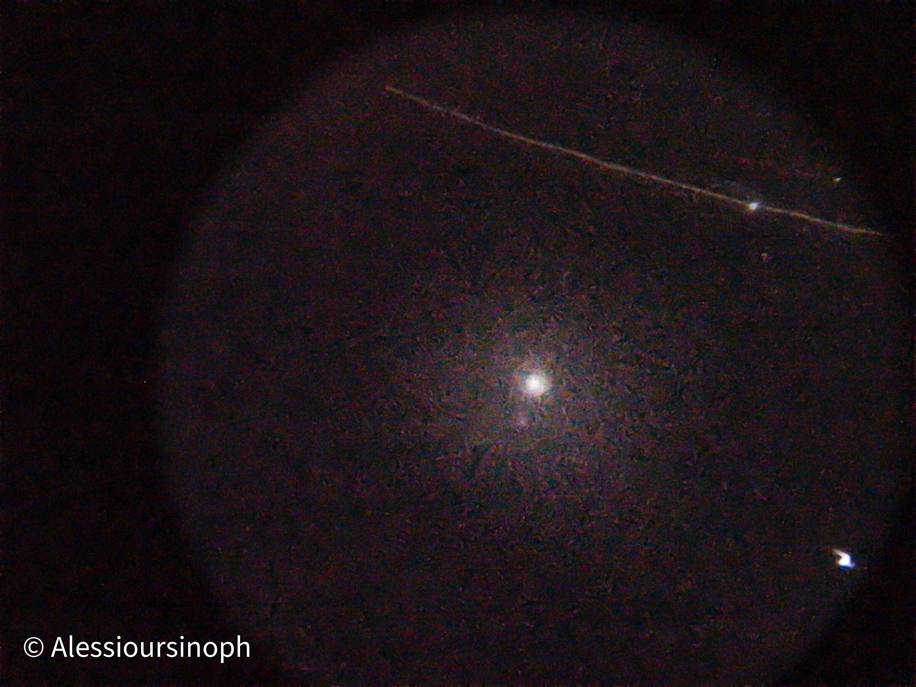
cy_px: 344
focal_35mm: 28
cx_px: 458
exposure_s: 4.1
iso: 1760
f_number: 1.8
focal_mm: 3.99
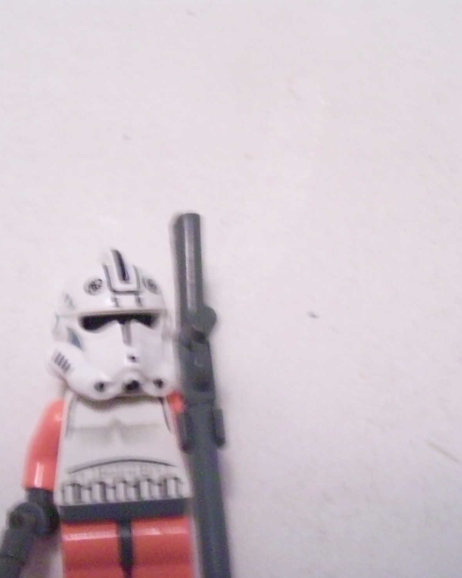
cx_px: 112
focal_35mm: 61
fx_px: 1042
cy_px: 371
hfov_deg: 24.7
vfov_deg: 30.8
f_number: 2.7
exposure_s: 1/8
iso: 160
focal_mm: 6
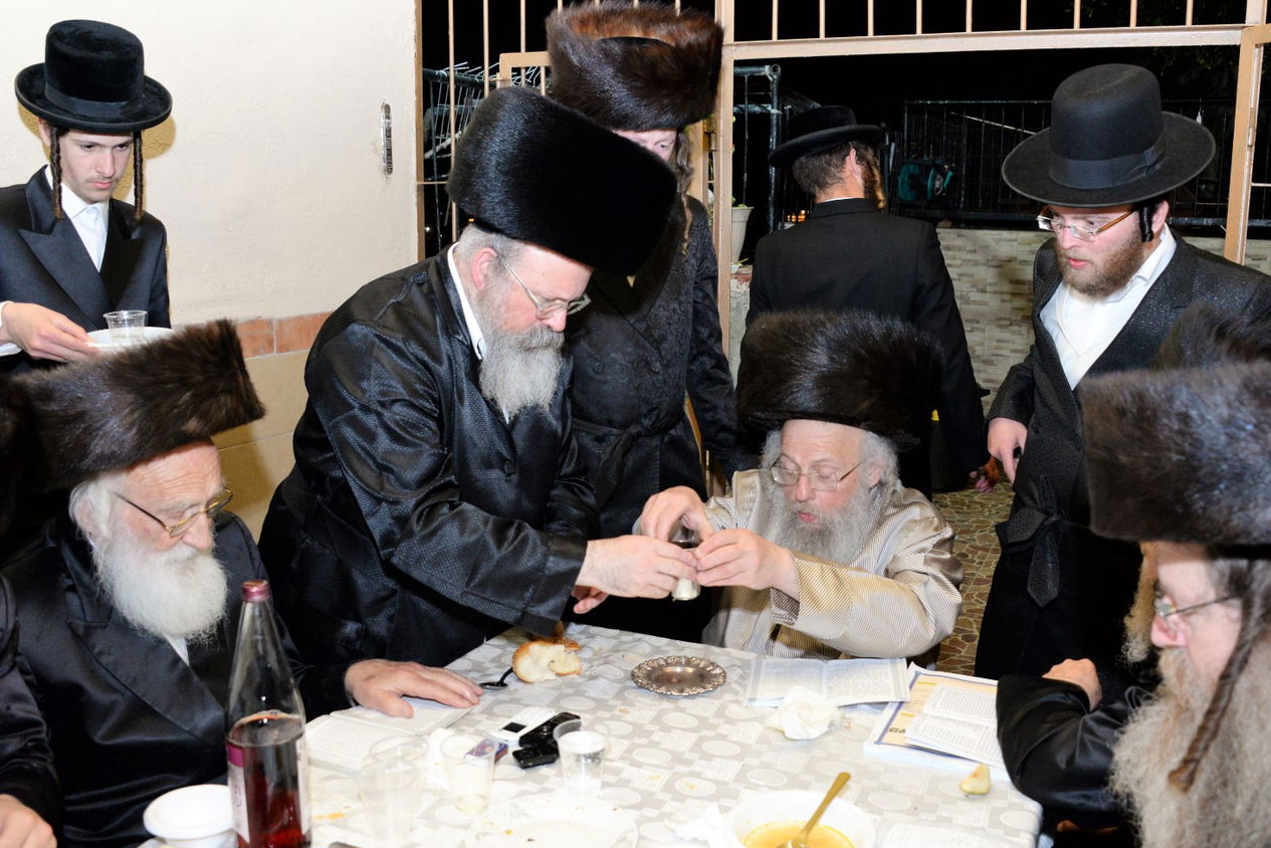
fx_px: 1095
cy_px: 417
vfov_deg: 42.3
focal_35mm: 31
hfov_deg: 60.2
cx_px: 672
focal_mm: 28
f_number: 5.6
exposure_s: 1/60
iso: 2500
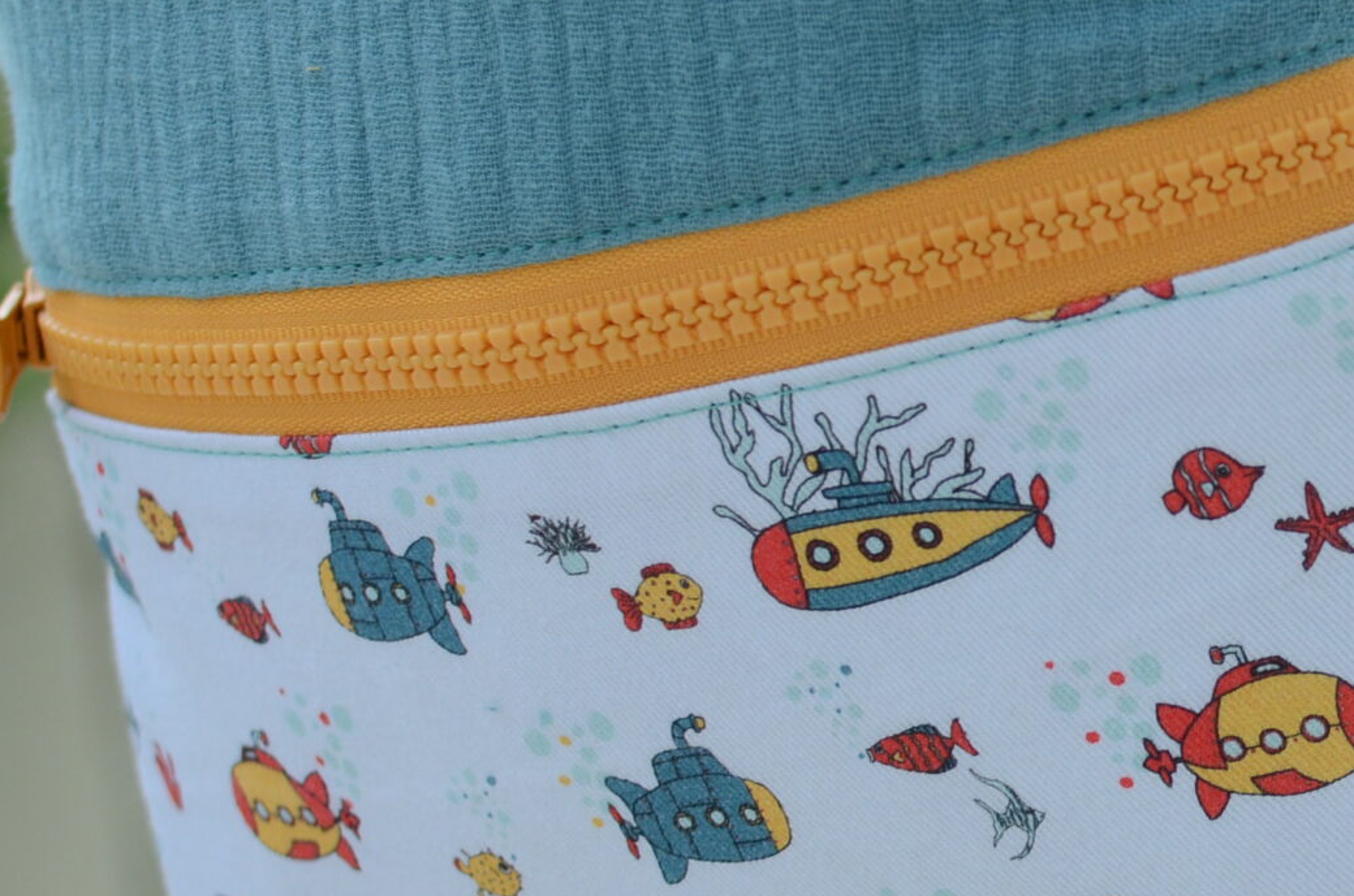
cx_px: 1522
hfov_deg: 15.4
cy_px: 434
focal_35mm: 129
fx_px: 4851
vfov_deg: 10.6
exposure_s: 1/1250
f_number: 3.5
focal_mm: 35
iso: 320
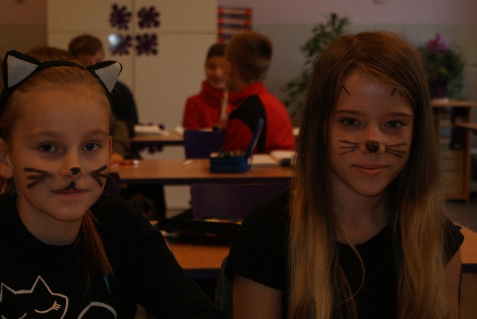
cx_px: 238
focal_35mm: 75
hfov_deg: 27.0
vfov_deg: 18.2
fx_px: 995
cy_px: 160
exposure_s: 1/80
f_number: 5.6
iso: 400
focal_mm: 50
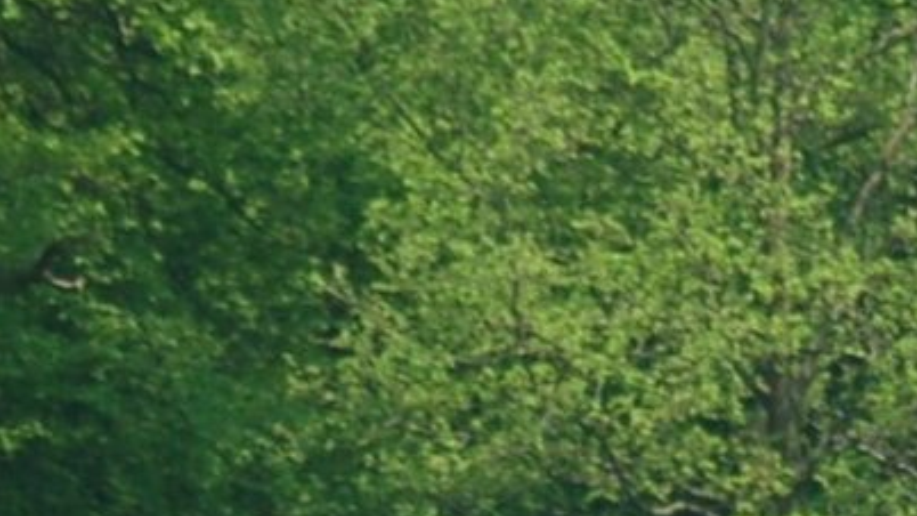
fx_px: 25017
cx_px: 1284
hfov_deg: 2.1
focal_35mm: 1029
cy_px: 1244
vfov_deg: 1.2
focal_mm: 120
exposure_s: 1/1000
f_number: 4.2
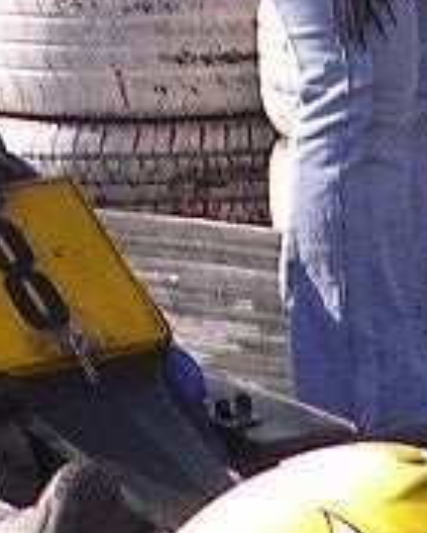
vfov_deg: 3.3
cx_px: 469
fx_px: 8949
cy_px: 1517
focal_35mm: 567
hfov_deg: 2.7
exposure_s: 1/427
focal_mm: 15.2
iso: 200
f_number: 4.5
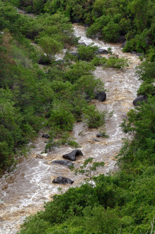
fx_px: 1071
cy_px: 117
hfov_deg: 8.3
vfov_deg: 12.5
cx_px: 78
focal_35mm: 165
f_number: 9
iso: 500
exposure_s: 1/160
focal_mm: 110
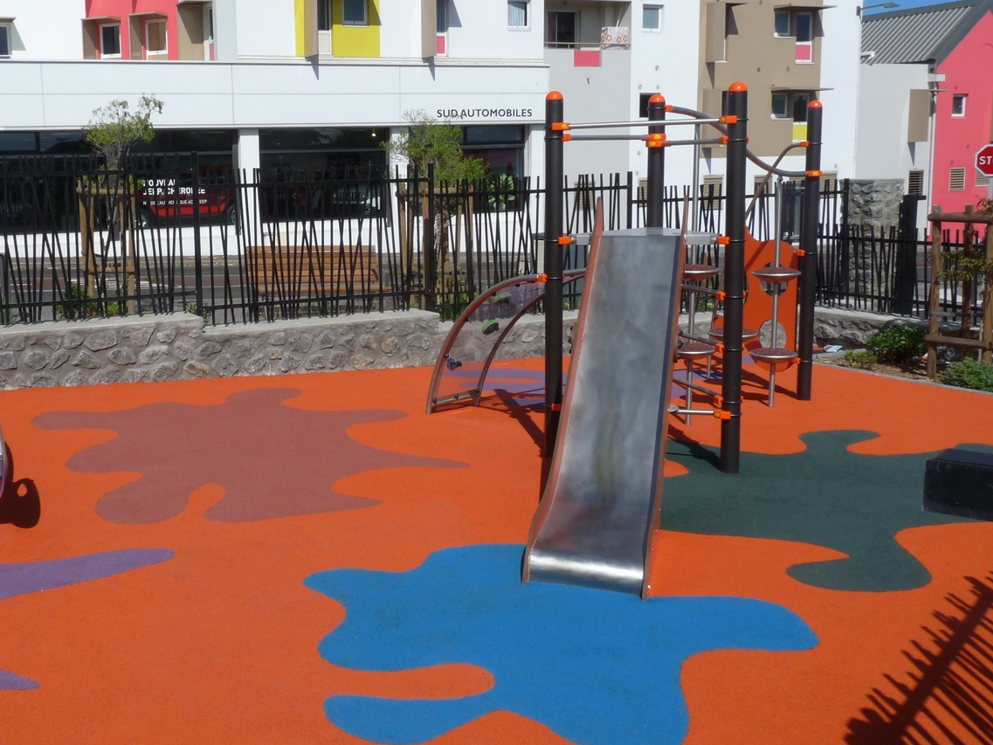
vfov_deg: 37.7
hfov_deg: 47.9
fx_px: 1090
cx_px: 304
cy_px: 352
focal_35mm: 38
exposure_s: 1/1000
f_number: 5
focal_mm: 4.8
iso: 100
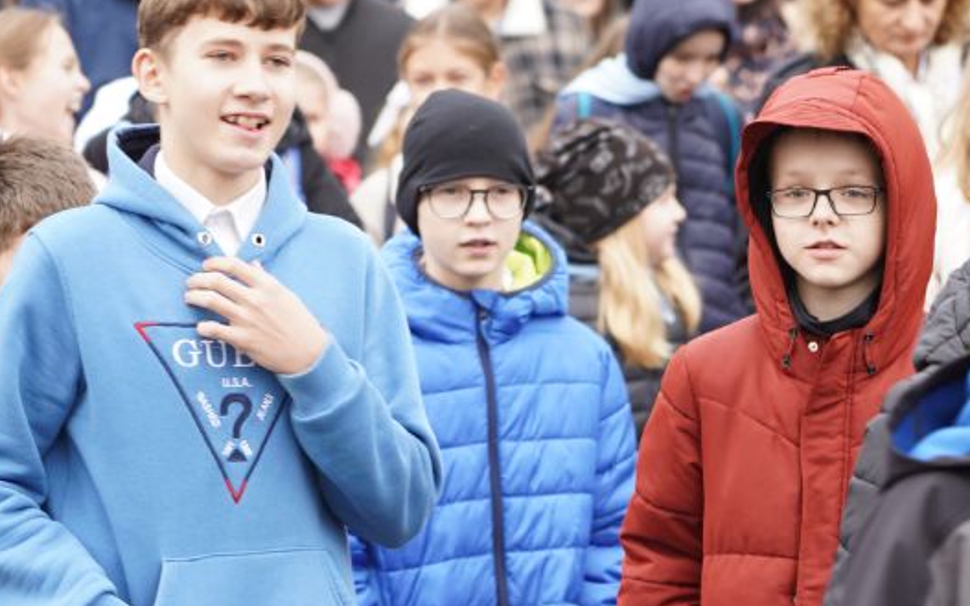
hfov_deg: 7.9
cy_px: 465
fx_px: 6977
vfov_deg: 5.0
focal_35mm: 264
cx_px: 768
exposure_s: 1/100
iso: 200
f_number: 4
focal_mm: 105
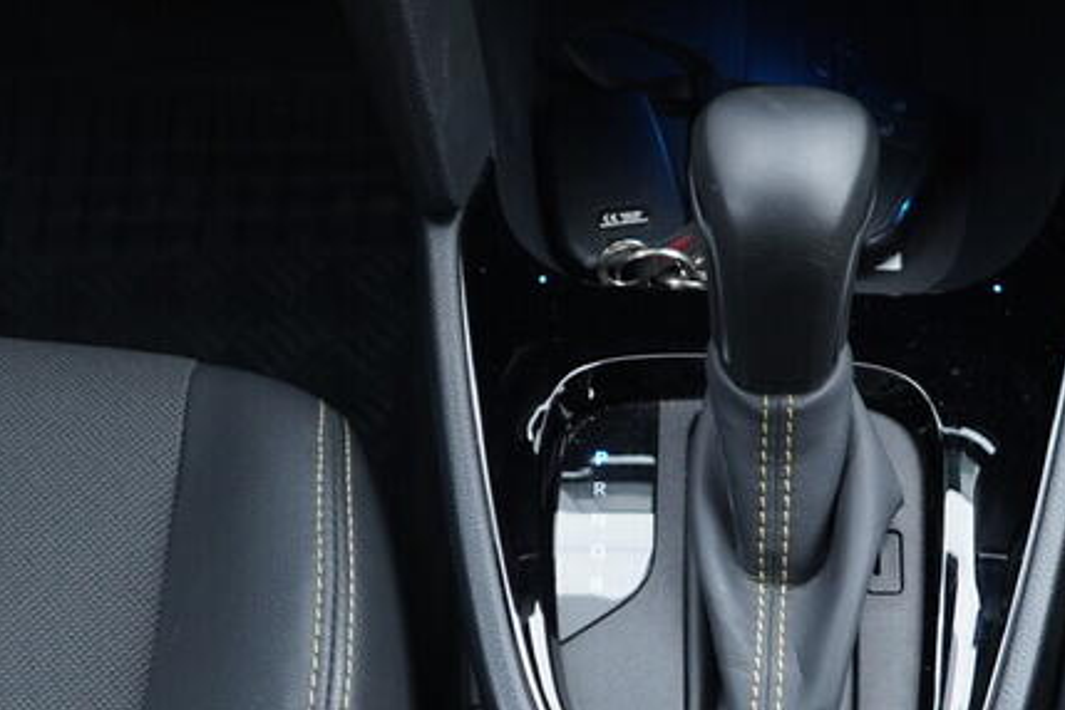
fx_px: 2544
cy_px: 547
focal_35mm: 86
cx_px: 648
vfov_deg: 15.8
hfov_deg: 23.6
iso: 400
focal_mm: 24
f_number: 2.8
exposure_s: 1/40
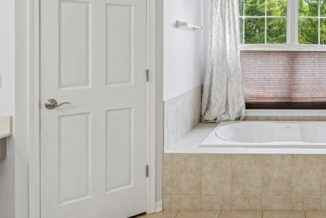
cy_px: 57
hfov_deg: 44.2
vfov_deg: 32.8
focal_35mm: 40
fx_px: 362
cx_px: 293
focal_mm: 14
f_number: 9
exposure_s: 1/60
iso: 200
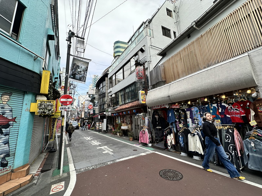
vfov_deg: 85.7
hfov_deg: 102.1
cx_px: 131
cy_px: 98
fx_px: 106
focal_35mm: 14
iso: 40
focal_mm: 2.22
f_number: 2.2
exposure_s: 1/578
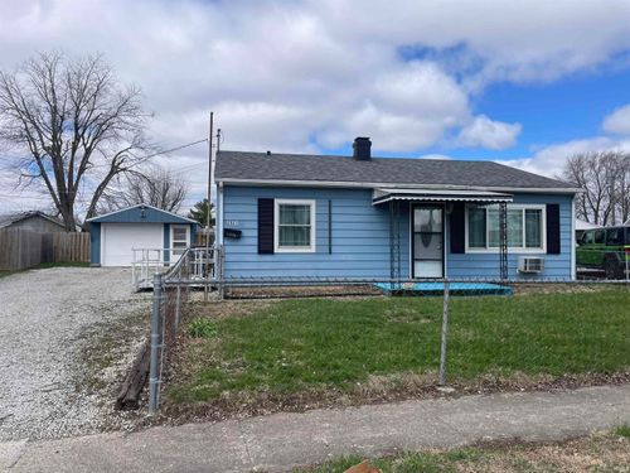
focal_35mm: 26
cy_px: 236
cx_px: 315
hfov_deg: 67.3
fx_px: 473
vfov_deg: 53.1
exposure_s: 1/4292
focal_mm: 4.2
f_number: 1.6
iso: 32
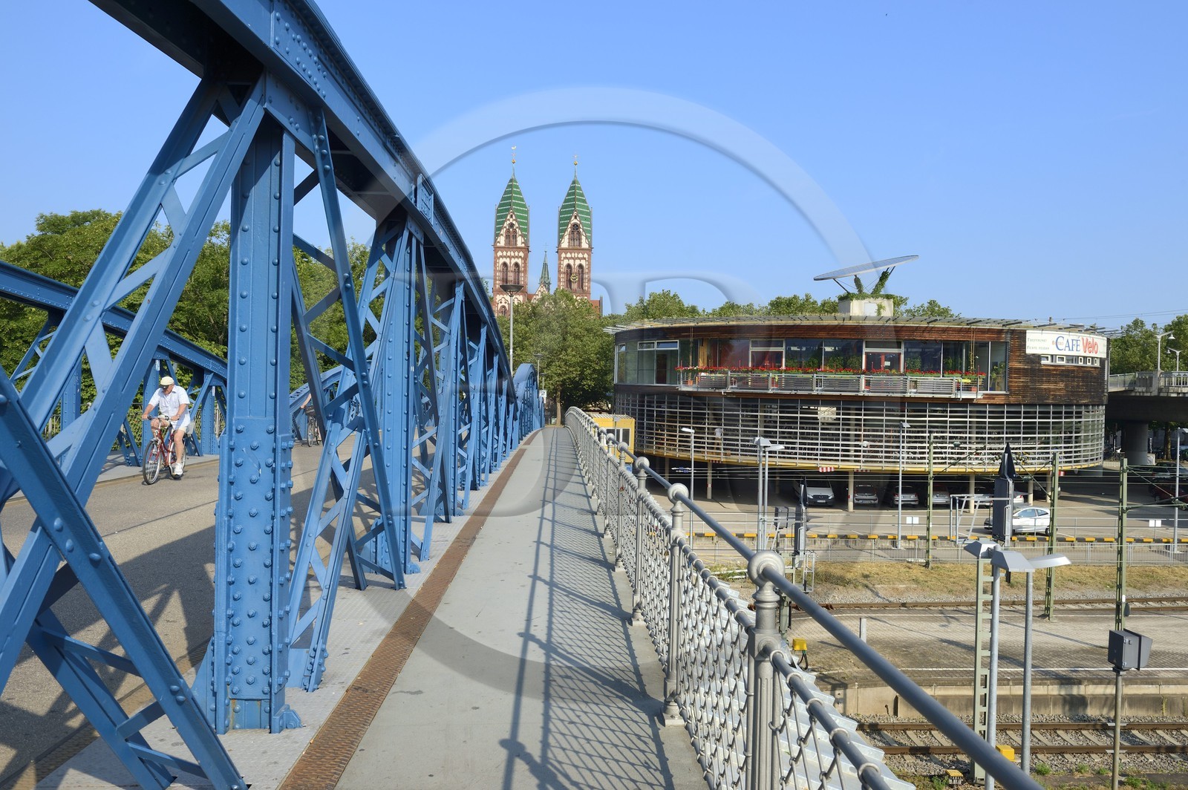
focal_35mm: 29
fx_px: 956
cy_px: 395
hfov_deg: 63.7
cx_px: 594
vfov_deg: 44.9
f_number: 10
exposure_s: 1/320
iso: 200
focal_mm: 29
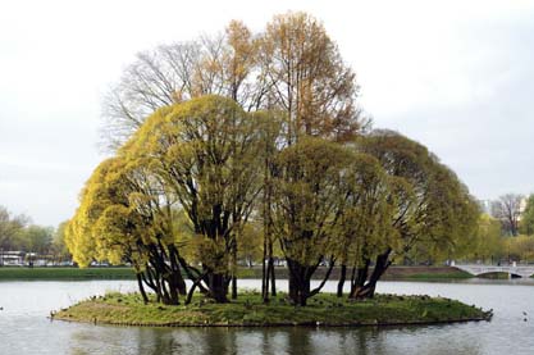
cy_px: 190
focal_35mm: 81
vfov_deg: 16.8
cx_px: 265
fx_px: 1200
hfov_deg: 25.1
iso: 1600
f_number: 11
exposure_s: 1/640
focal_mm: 50
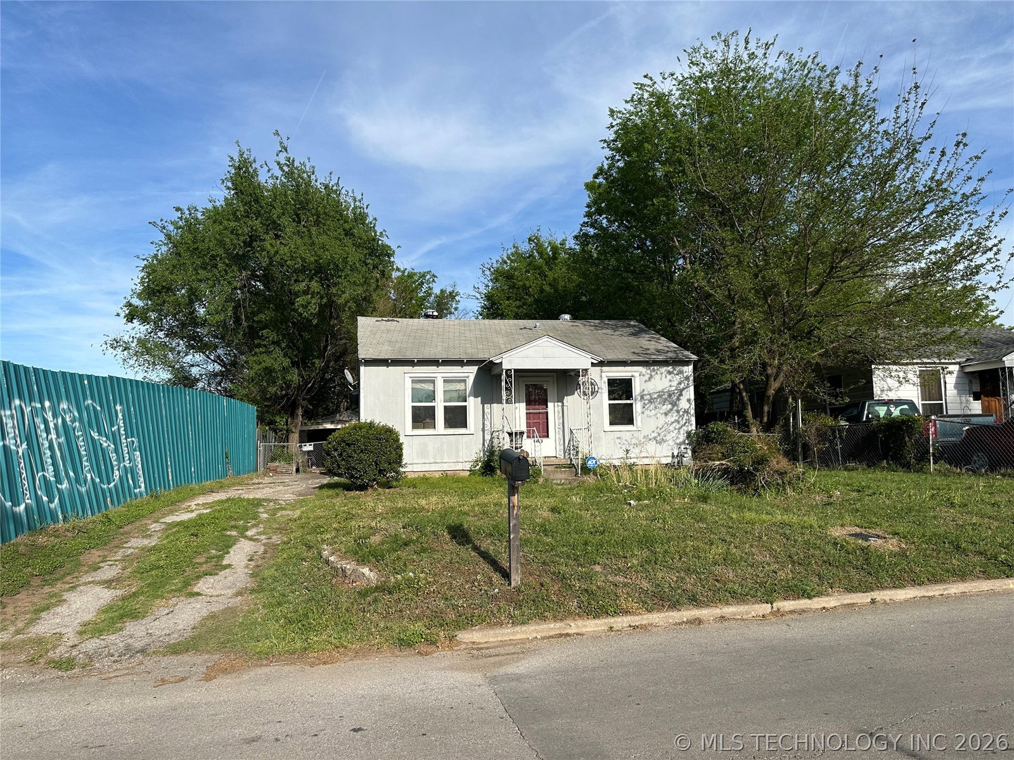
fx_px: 703
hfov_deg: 71.6
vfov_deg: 56.8
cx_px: 507
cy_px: 380
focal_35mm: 24
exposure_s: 1/4184
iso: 80
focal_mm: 6.86
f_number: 1.78
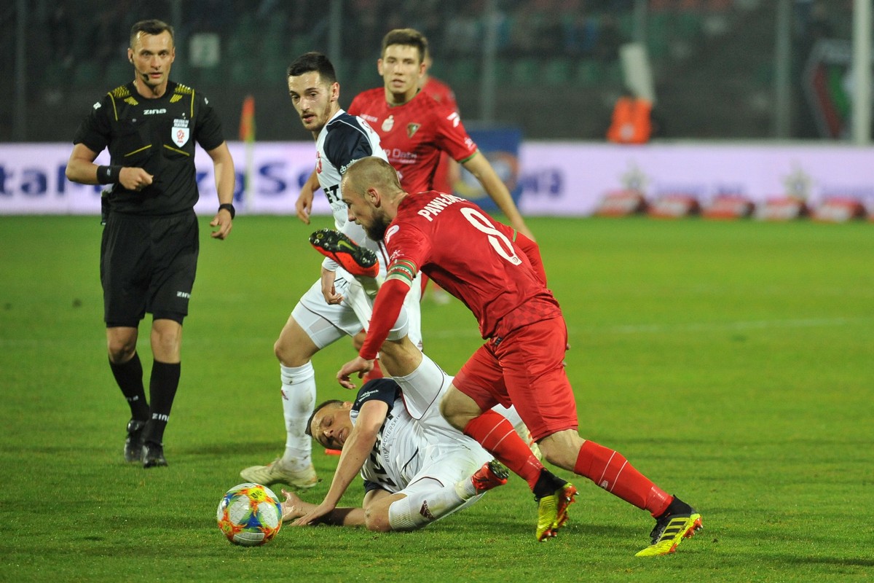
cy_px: 292
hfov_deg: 7.9
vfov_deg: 5.3
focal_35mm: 260
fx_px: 6312
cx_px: 437
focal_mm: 260
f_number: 4
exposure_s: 1/800
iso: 3200
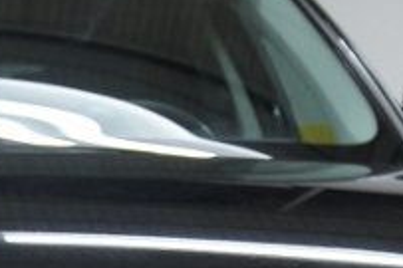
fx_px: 2036
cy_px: 489
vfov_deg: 7.3
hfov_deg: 11.0
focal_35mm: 182
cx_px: -125
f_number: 4
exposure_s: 1/40
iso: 400
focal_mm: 24
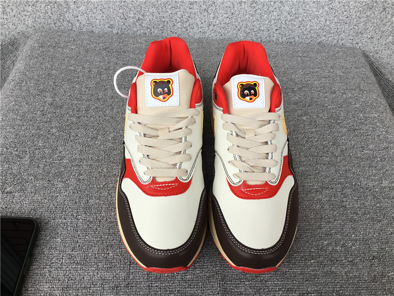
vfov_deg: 45.4
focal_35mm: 31
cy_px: 148
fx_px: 353
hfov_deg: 58.4
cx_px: 197
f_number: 2.4
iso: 32
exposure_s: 1/120
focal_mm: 3.3
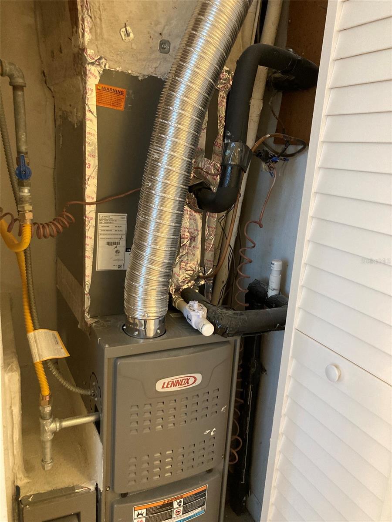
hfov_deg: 49.7
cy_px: 261
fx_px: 423
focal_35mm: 28
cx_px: 196
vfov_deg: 63.4
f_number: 1.8
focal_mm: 3.99
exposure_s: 1/30
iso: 400
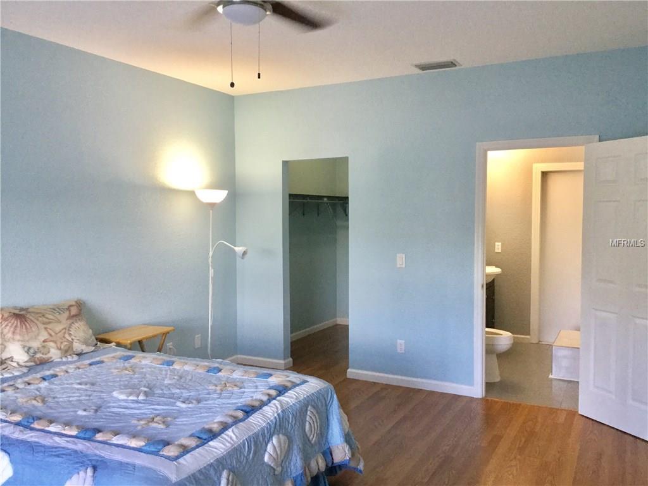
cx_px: 324
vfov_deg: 45.4
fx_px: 580
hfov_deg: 58.4
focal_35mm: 31
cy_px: 243
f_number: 2.4
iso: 64
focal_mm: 3.3
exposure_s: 1/30
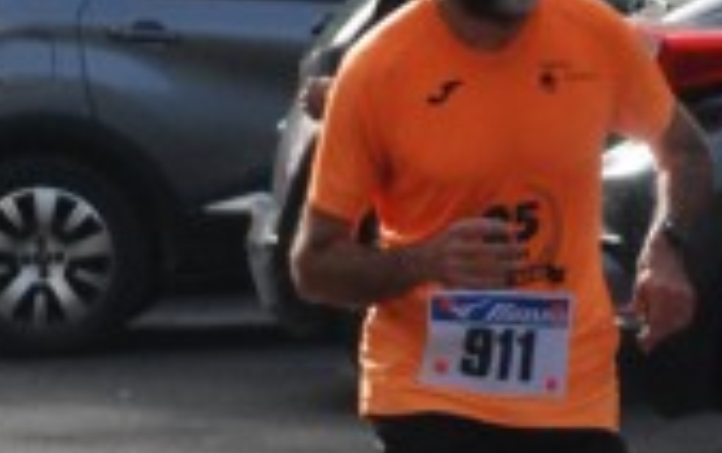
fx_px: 9116
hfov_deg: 4.5
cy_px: 556
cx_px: 694
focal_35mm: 463
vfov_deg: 2.8
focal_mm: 85
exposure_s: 1/1250
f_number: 5.6
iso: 1000
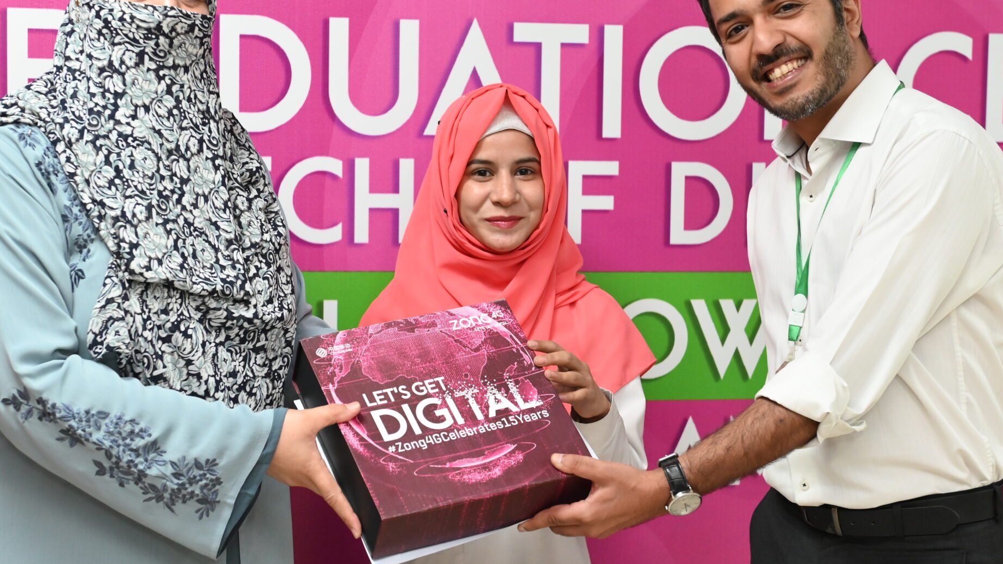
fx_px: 1941
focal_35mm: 73
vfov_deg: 16.5
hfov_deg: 28.9
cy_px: 263
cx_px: 436
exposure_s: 1/200
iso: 3200
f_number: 4
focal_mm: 50
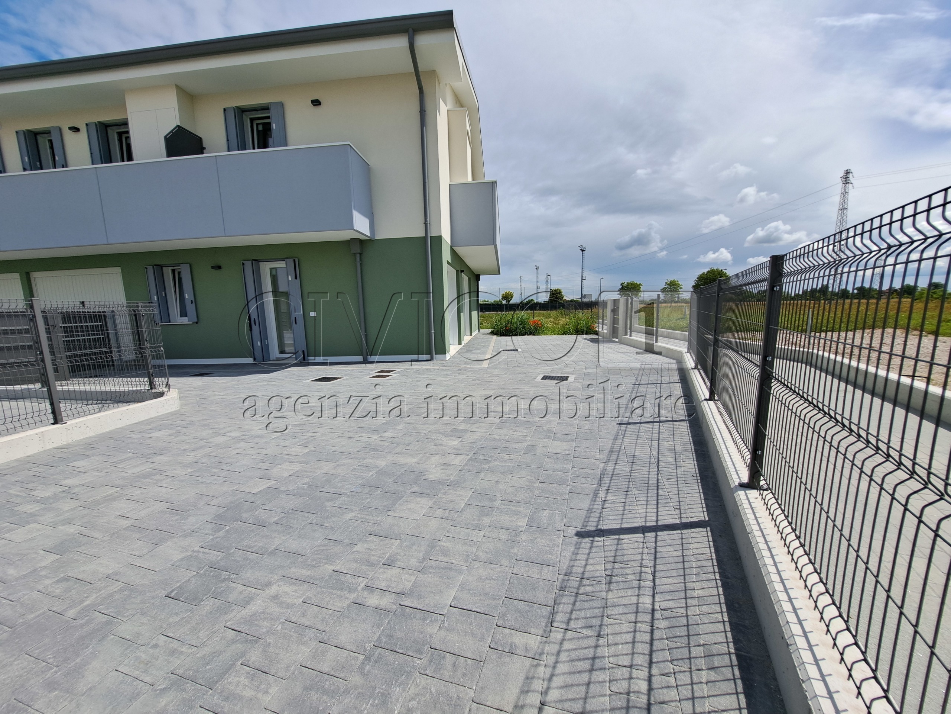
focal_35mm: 13
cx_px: 476
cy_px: 357
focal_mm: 1.74
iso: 50
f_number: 2.2
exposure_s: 1/1942
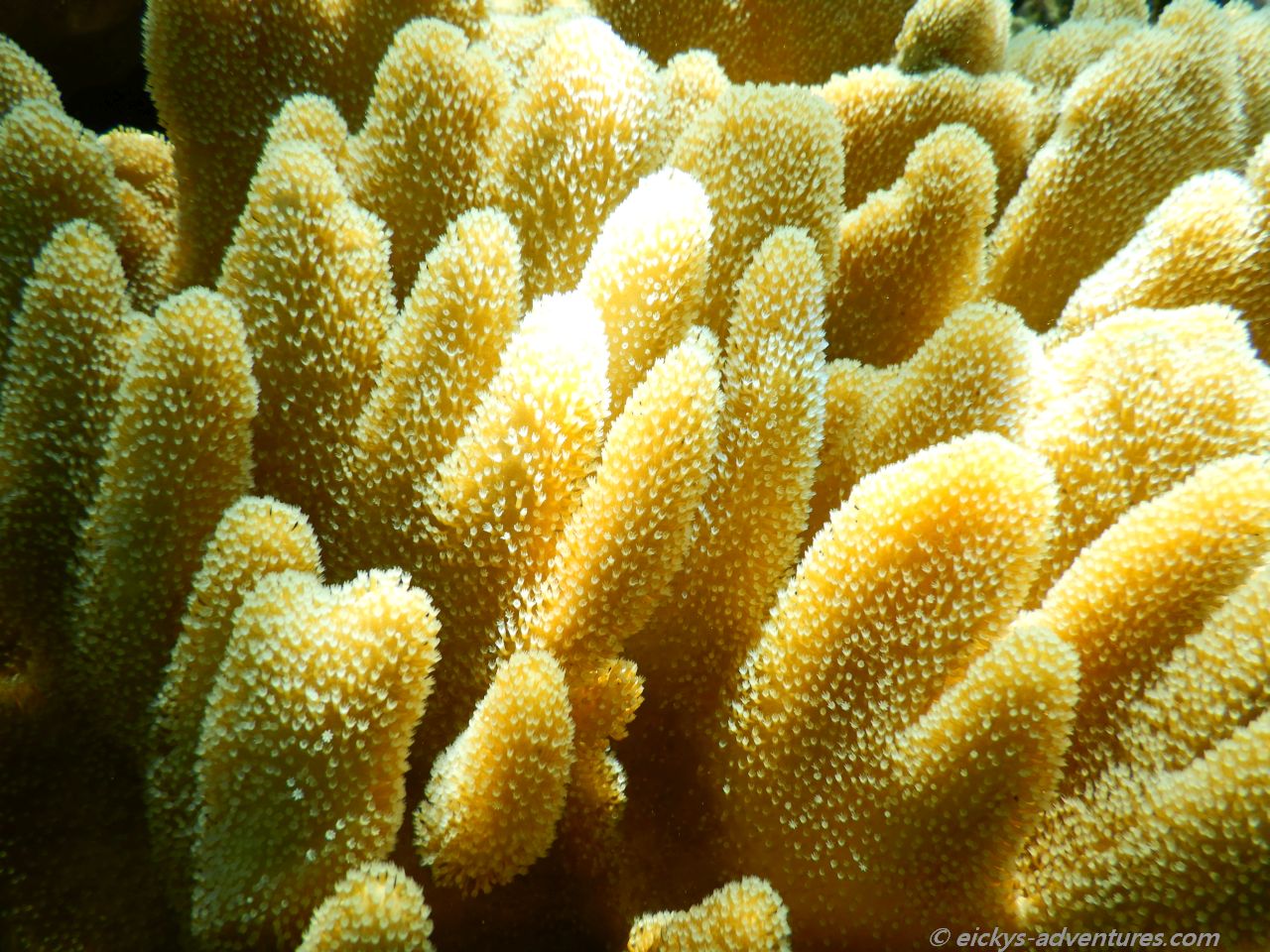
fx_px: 881
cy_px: 476
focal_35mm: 24
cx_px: 635
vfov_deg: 56.8
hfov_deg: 71.6
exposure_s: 1/800
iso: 125
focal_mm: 4.3
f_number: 2.8
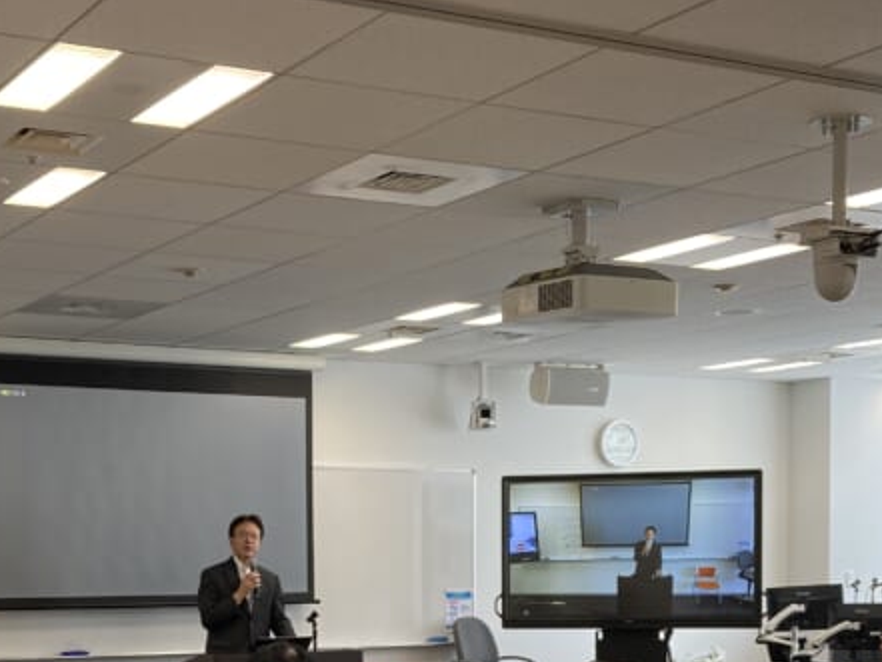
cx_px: 326
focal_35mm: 65
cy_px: 652
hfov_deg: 29.7
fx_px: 1657
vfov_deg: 21.8
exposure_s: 1/50
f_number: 1.8
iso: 50
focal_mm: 3.99
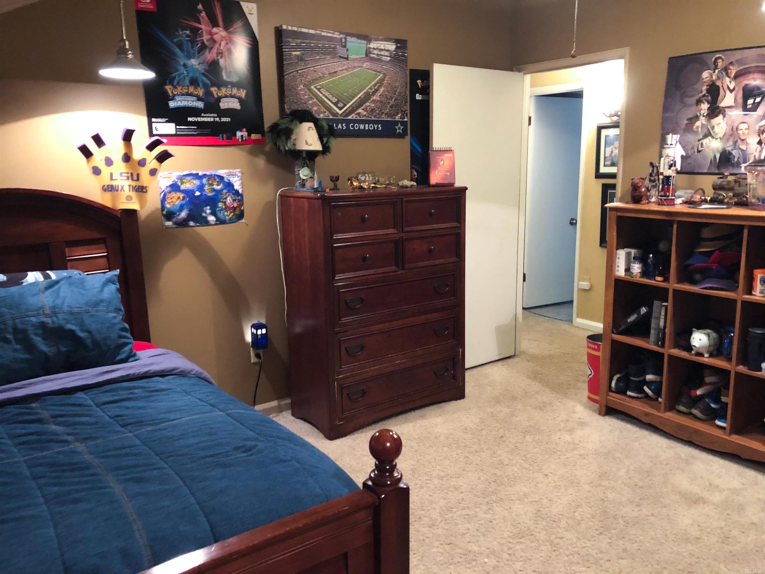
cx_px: 382
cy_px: 287
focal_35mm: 28
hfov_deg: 63.4
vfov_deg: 49.7
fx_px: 619
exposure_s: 1/5
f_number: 1.8
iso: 100
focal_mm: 3.99
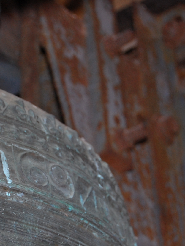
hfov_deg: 8.2
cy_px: 184
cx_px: 31
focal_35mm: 180
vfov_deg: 11.0
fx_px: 1283
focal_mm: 55
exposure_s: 1/60
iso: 400
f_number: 5.6
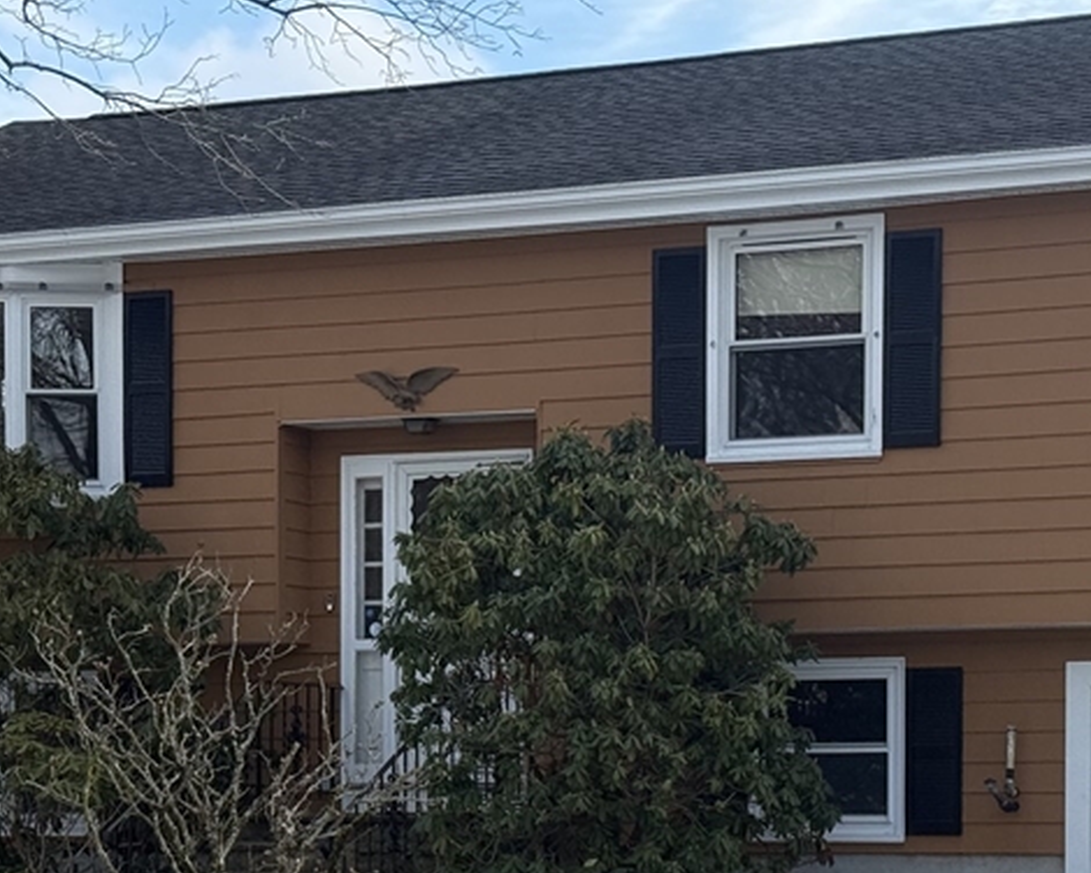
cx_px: 706
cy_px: 808
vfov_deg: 14.9
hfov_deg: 18.8
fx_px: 3294
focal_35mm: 102
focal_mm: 6.76
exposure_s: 1/2088
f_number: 1.78
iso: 80
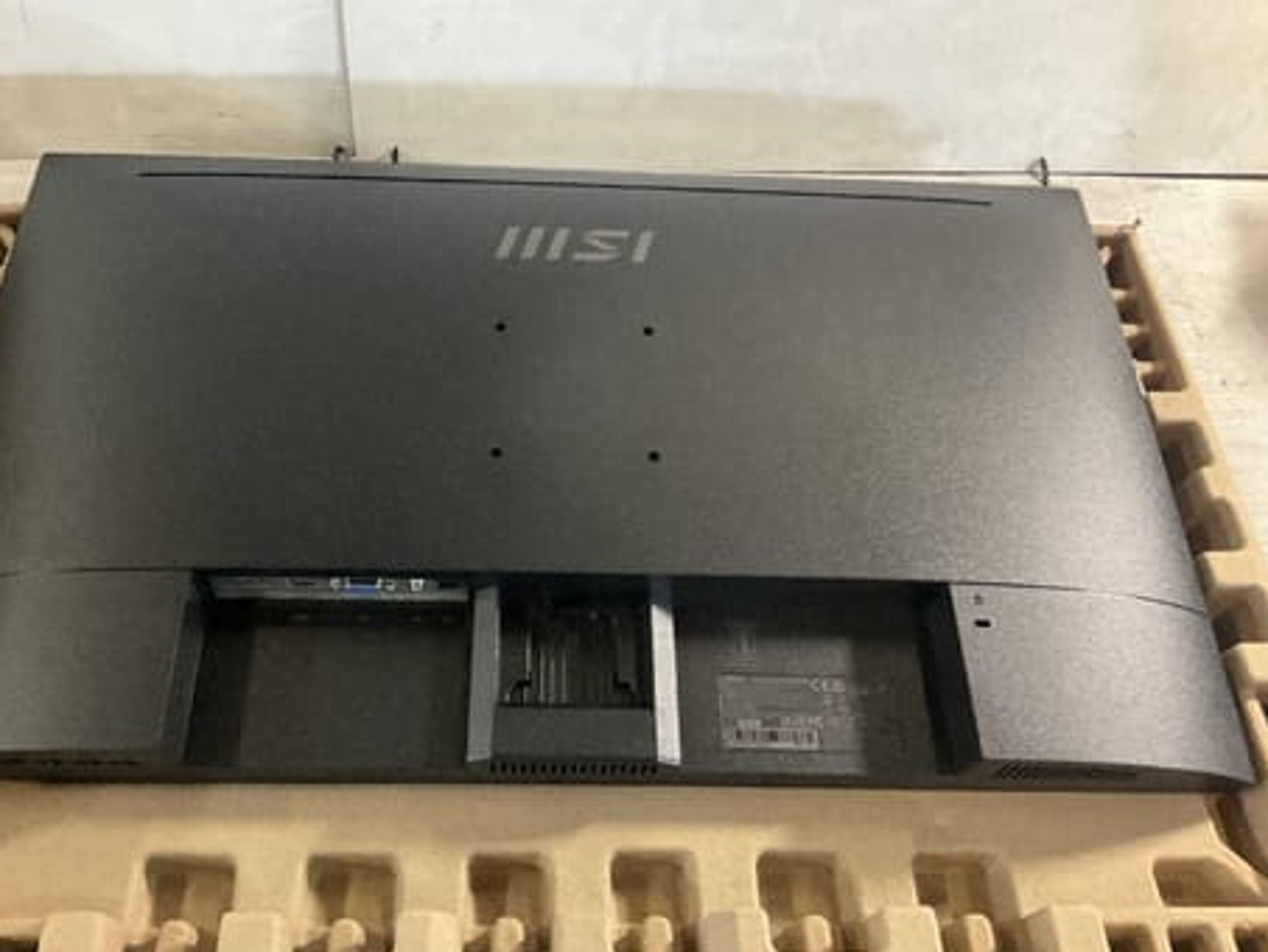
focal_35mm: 32
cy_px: 480
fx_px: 1172
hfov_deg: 56.7
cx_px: 582
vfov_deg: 44.2
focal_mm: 3
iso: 200
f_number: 1.8
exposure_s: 1/50
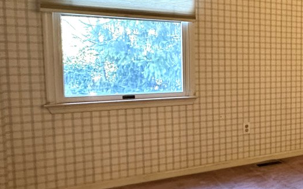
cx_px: 343
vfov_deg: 29.8
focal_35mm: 43
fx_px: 355
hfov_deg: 37.6
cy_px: 83
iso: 500
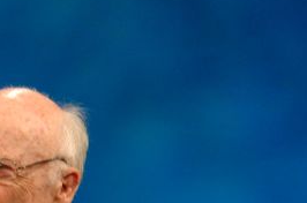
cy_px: 215
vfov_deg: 2.0
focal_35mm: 677
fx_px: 5760
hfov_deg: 3.1
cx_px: -2
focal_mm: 150
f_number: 5.6
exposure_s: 1/60
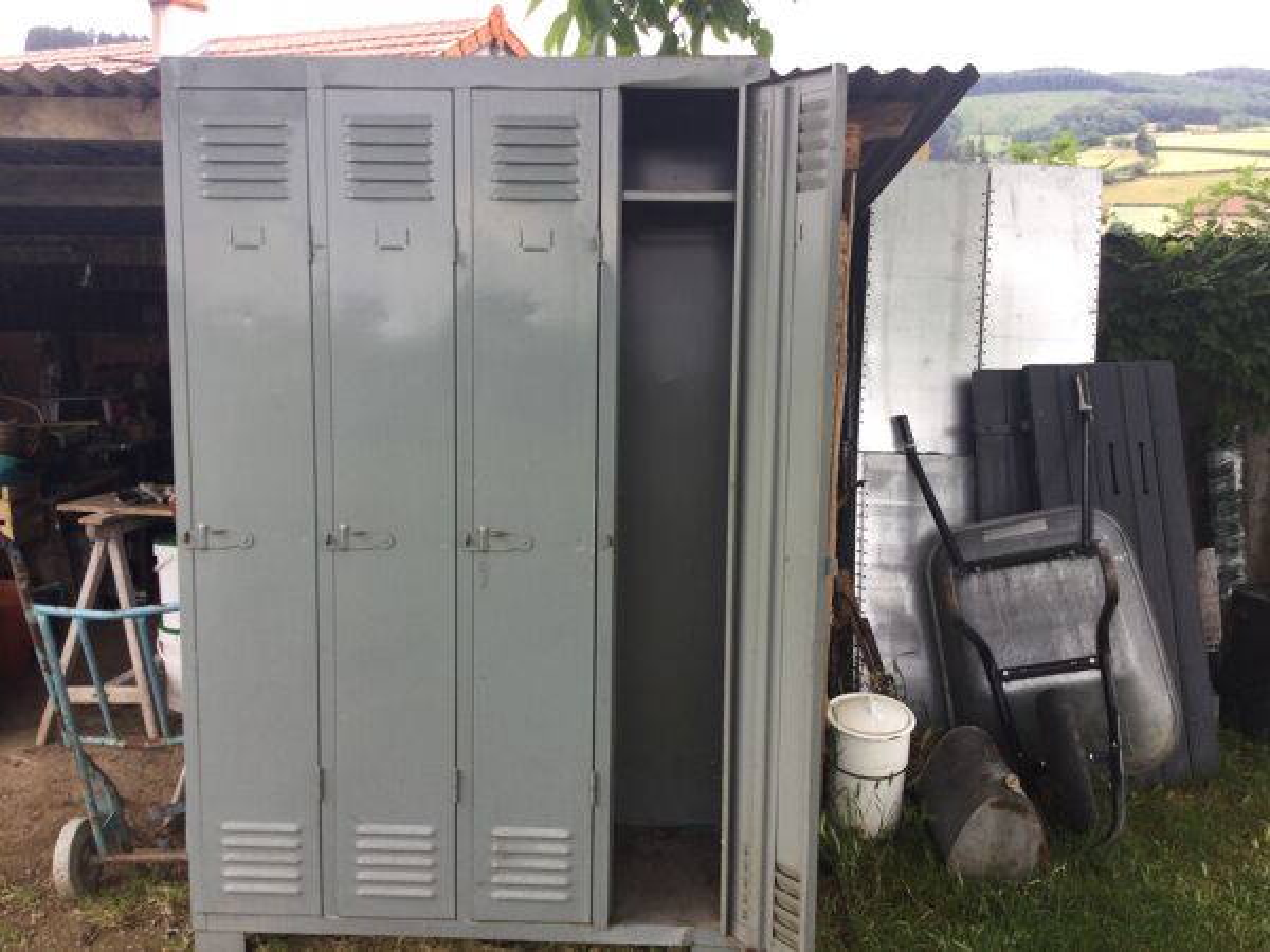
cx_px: 635
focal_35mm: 31
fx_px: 1137
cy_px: 476
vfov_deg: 45.4
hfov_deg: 58.4
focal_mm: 3.3
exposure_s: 1/100
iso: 25
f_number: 2.4
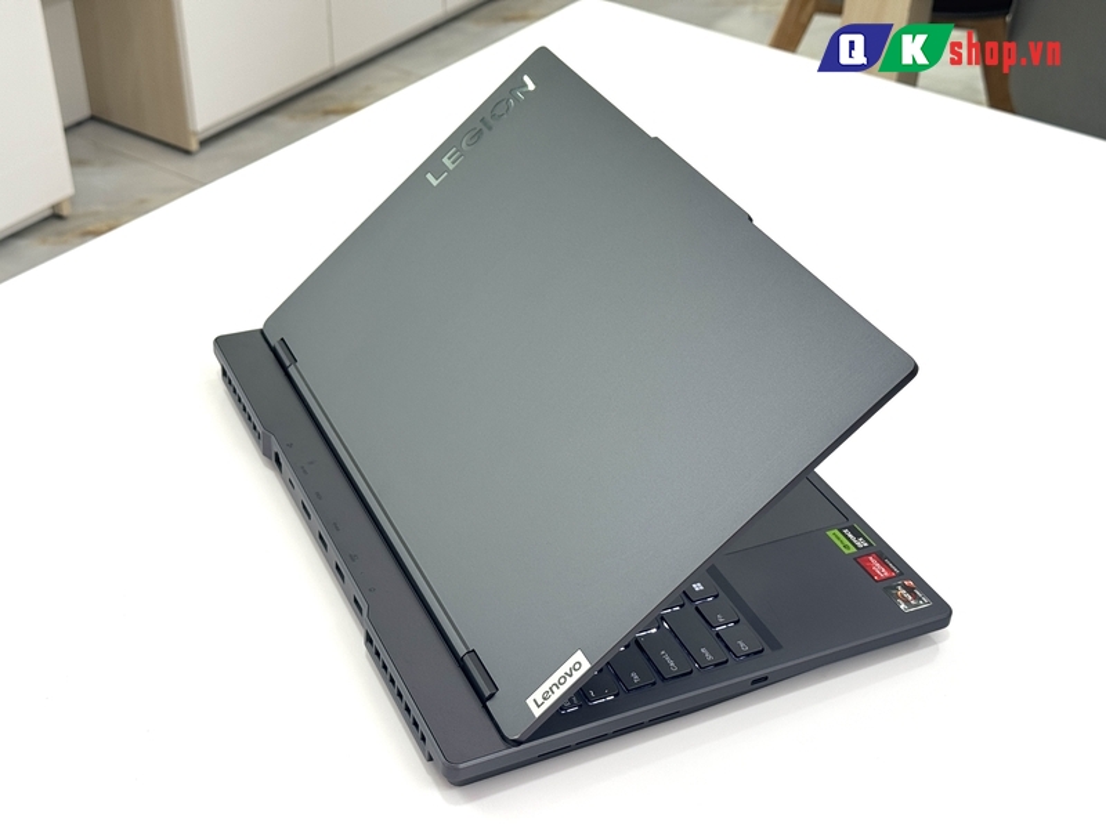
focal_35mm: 48
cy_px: 414
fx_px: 1534
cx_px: 553
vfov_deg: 30.3
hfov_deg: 39.7
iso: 50
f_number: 1.78
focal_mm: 6.76
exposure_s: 1/100
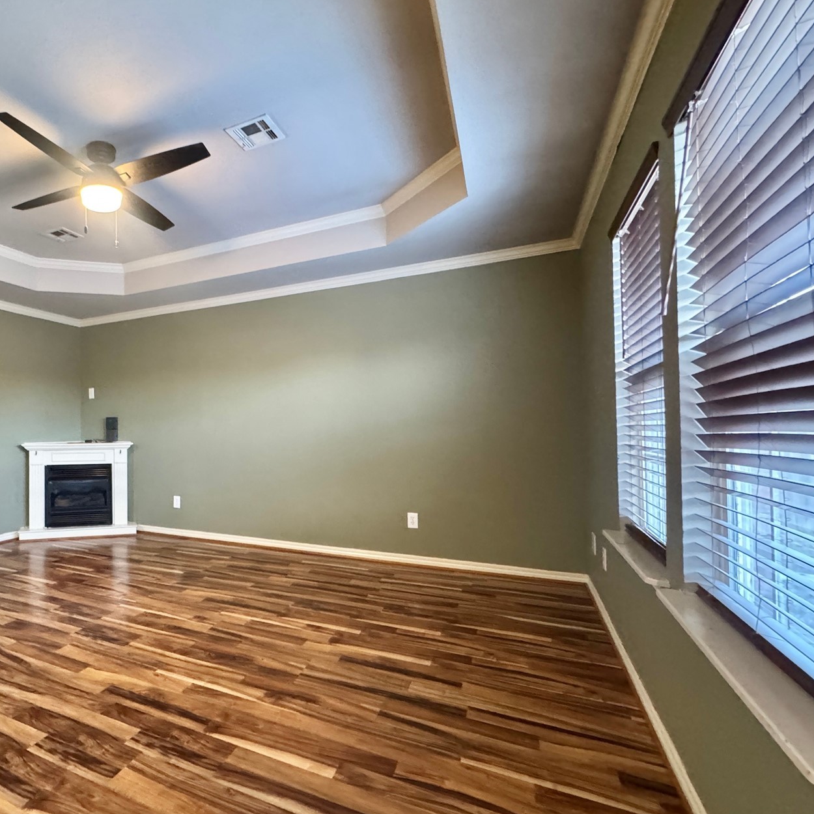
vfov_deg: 77.7
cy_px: 422
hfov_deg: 73.1
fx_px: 505
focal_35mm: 19
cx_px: 219
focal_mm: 2.22
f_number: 2.2
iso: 1000
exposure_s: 1/60
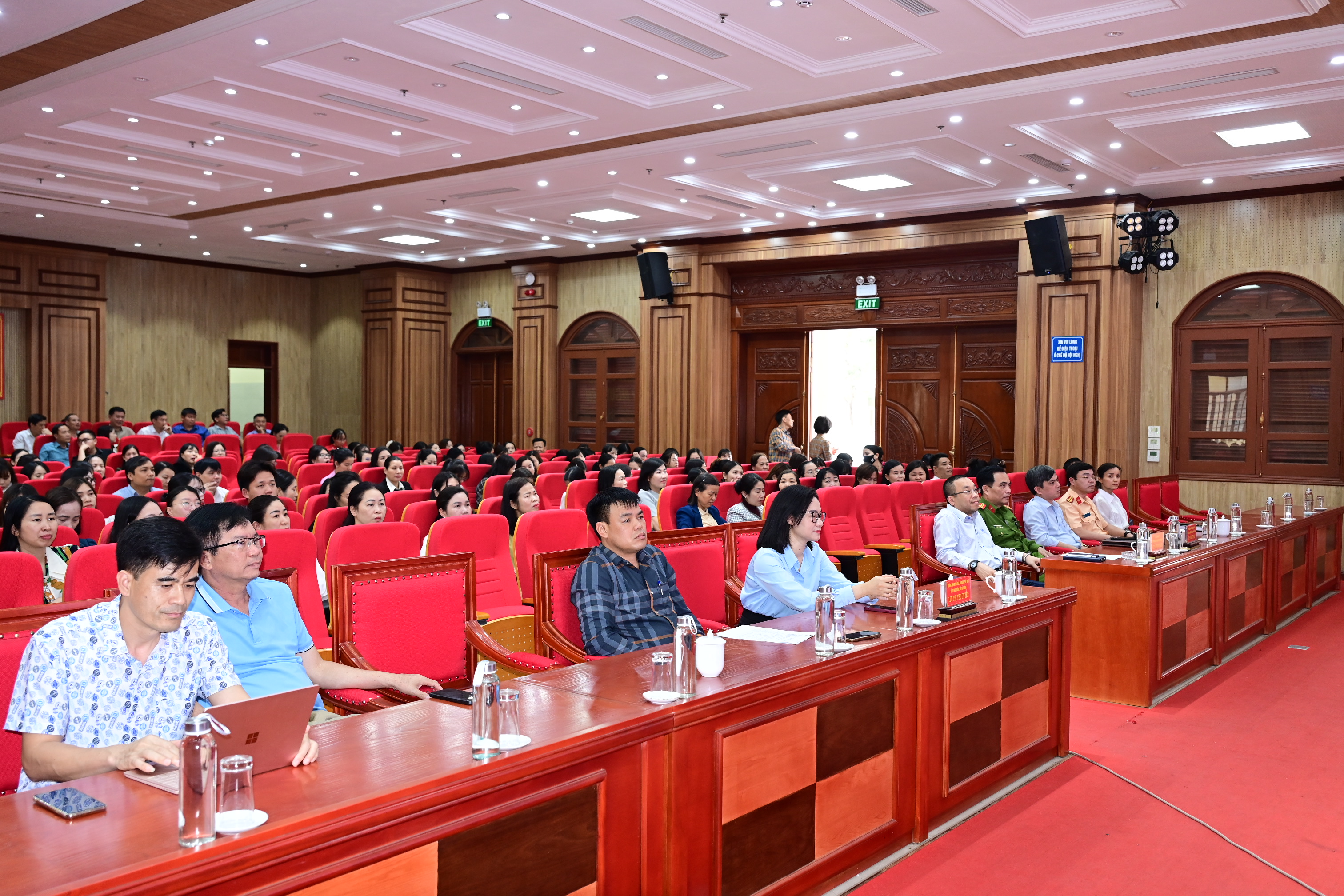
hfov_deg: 59.5
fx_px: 1176
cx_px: 672
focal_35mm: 32
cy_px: 448
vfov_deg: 41.7
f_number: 4
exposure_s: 1/100
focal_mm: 31.5
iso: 1250
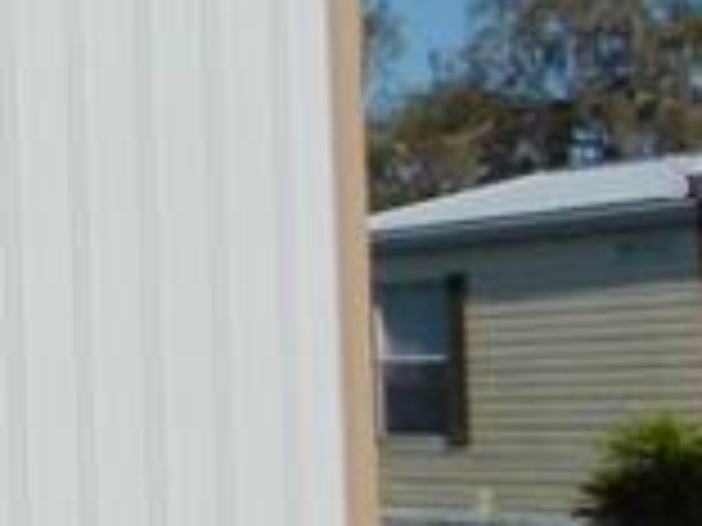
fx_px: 3326
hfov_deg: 9.5
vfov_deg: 9.0
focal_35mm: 164
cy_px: 175
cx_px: -1372
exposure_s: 1/2000
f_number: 5
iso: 100
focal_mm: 4.5
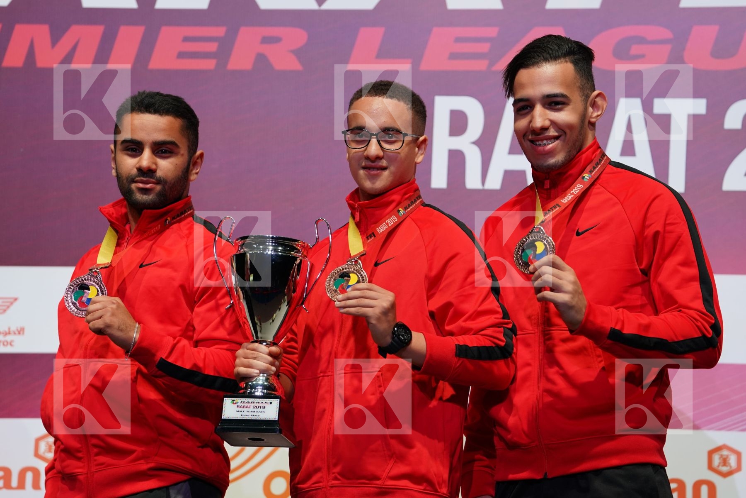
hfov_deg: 11.9
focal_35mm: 173
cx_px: 373
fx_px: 3585
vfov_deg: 7.9
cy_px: 249
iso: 1000
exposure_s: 1/250
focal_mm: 173
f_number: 3.5
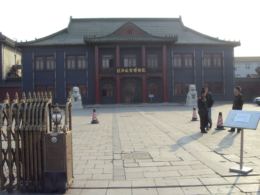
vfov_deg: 36.8
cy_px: 98
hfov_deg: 47.9
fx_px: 293
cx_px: 130
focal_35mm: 39
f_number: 6.2
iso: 80
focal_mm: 6.6
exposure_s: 1/125
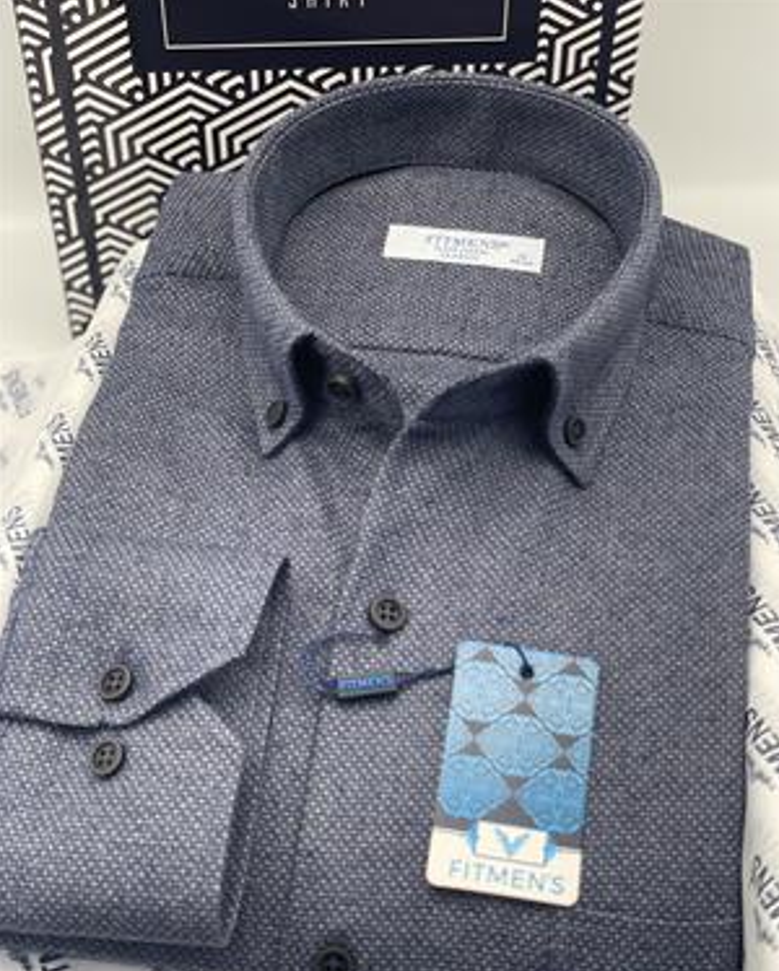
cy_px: 523
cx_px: 397
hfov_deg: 27.2
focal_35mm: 56
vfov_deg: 33.5
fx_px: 1611
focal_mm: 6
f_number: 2
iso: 32
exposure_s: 1/122
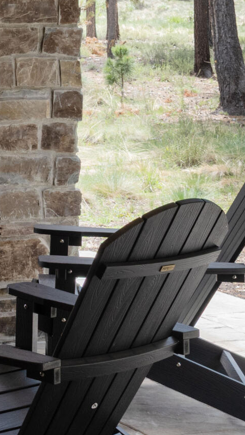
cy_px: 51
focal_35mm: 118
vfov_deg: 17.9
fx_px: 1361
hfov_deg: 9.6
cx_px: -257
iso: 200
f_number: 11
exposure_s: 1/50
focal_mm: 32
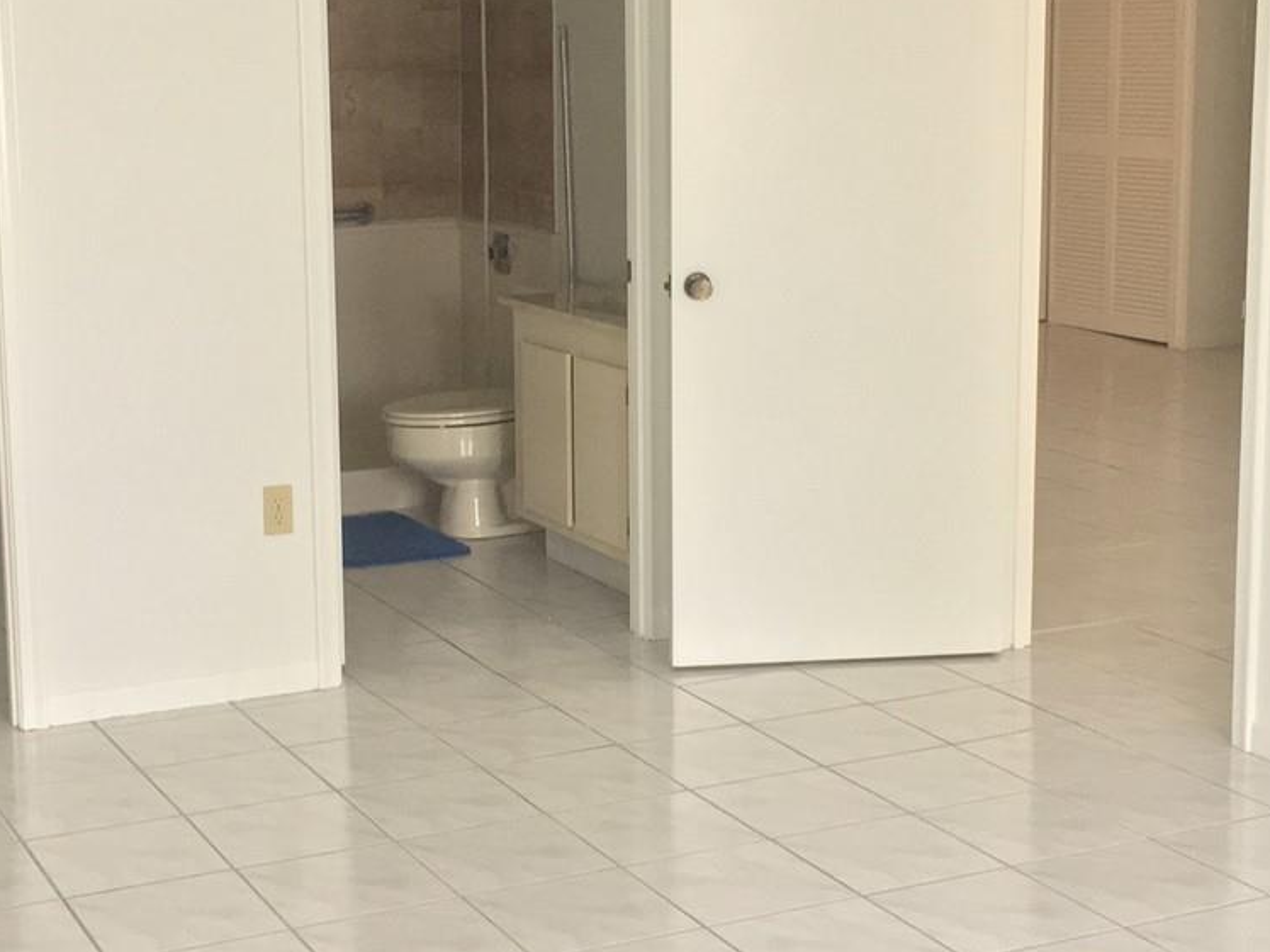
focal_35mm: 62
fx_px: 2275
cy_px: 384
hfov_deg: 31.2
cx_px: 562
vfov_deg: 23.6
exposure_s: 1/30
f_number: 2.2
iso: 100
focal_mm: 4.15
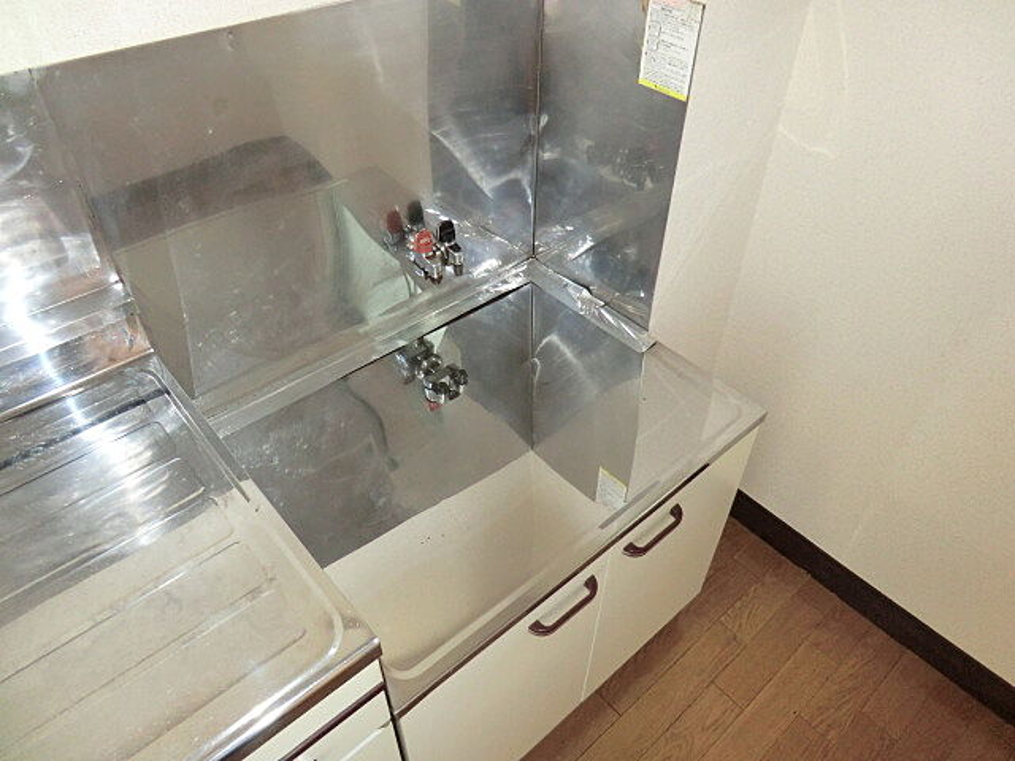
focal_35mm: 24
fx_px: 704
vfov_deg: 56.8
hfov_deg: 71.6
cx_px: 508
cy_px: 380
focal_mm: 4.3
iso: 400
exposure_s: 1/60
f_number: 3.2
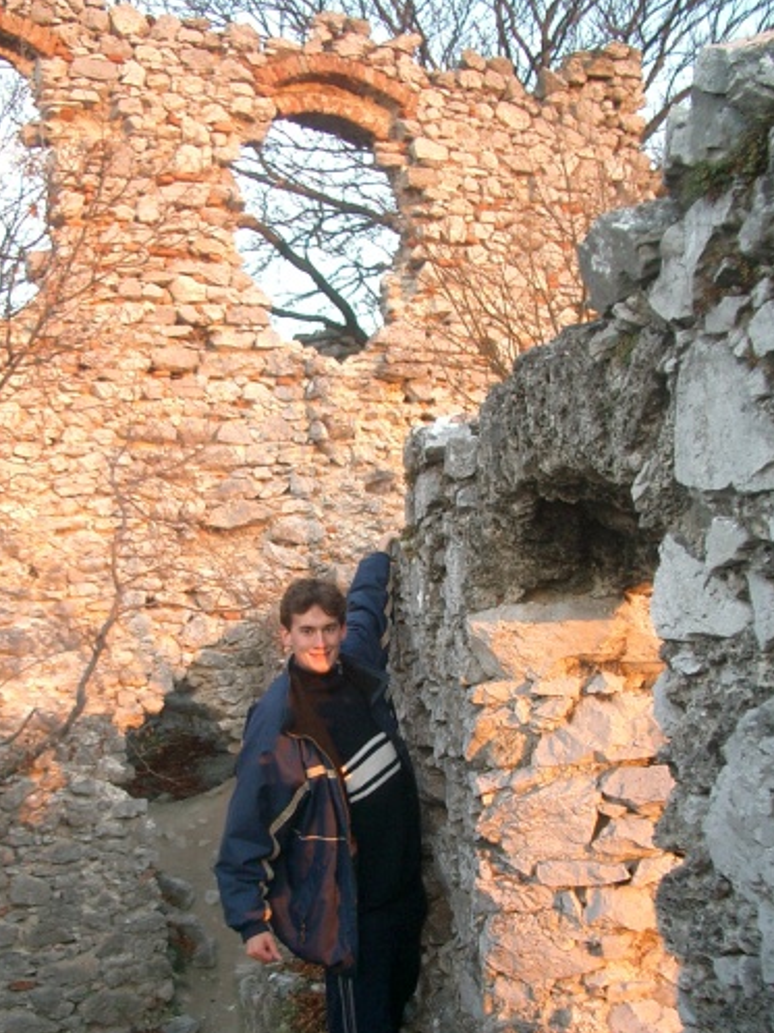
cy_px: 633
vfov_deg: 41.8
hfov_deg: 32.1
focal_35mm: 45
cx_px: 305
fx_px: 1343
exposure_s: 1/60
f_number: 2.6
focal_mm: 5.8
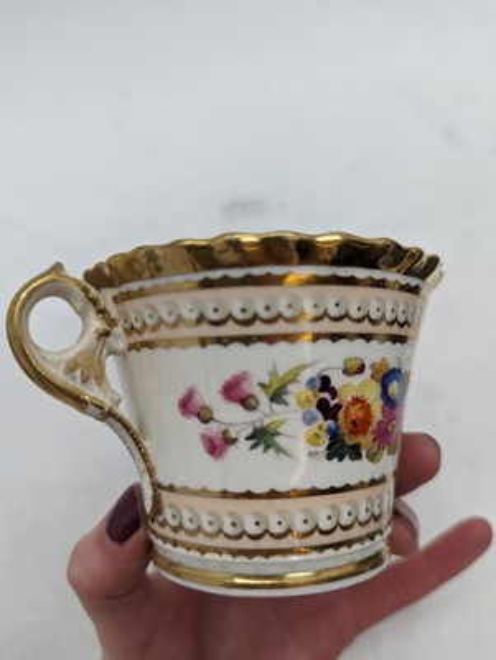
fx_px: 458
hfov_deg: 56.9
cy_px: 330
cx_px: 248
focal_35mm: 24
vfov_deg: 71.5
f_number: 1.85
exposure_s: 1/694
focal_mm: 6.81
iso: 528
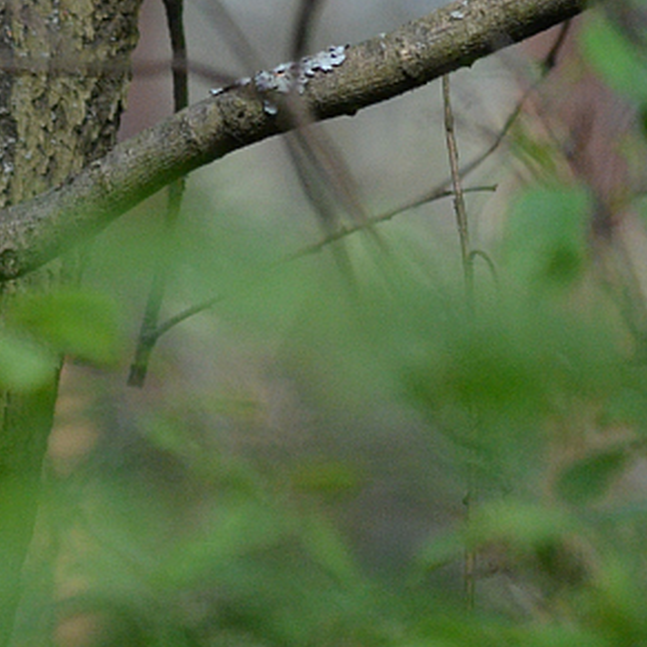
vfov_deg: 2.0
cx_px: -300
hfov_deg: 2.0
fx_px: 18947
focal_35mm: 896
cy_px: 120
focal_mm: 200
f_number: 5.6
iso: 1600
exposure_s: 1/500
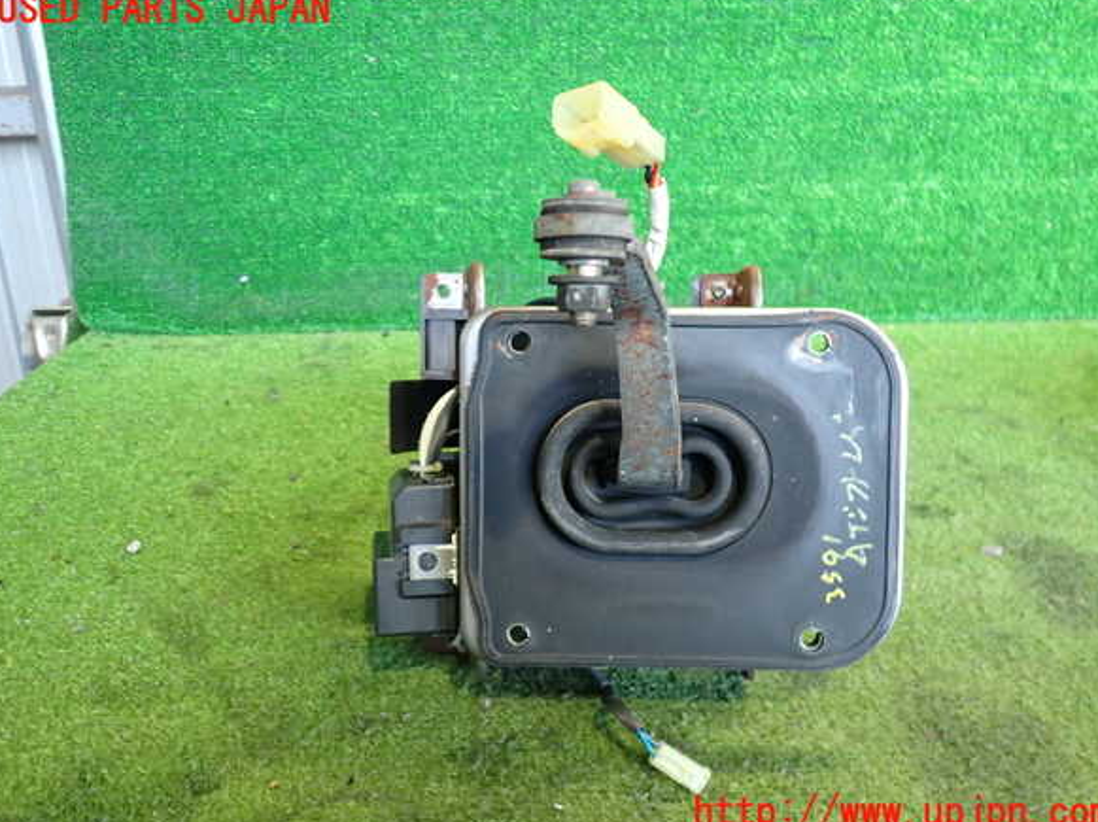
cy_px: 412
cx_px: 554
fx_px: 983
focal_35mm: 31
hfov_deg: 58.4
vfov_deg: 45.4
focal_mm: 5.4
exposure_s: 1/30
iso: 400
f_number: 2.3
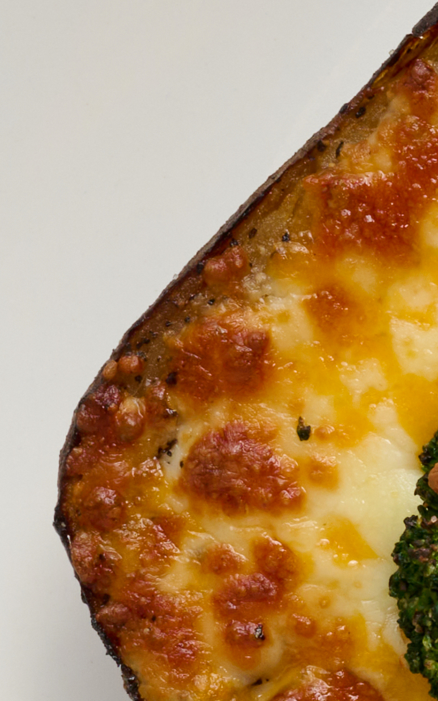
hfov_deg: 4.7
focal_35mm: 272
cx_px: 987
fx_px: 5196
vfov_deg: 7.7
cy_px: 712
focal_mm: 40
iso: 200
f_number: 16
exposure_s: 1/125
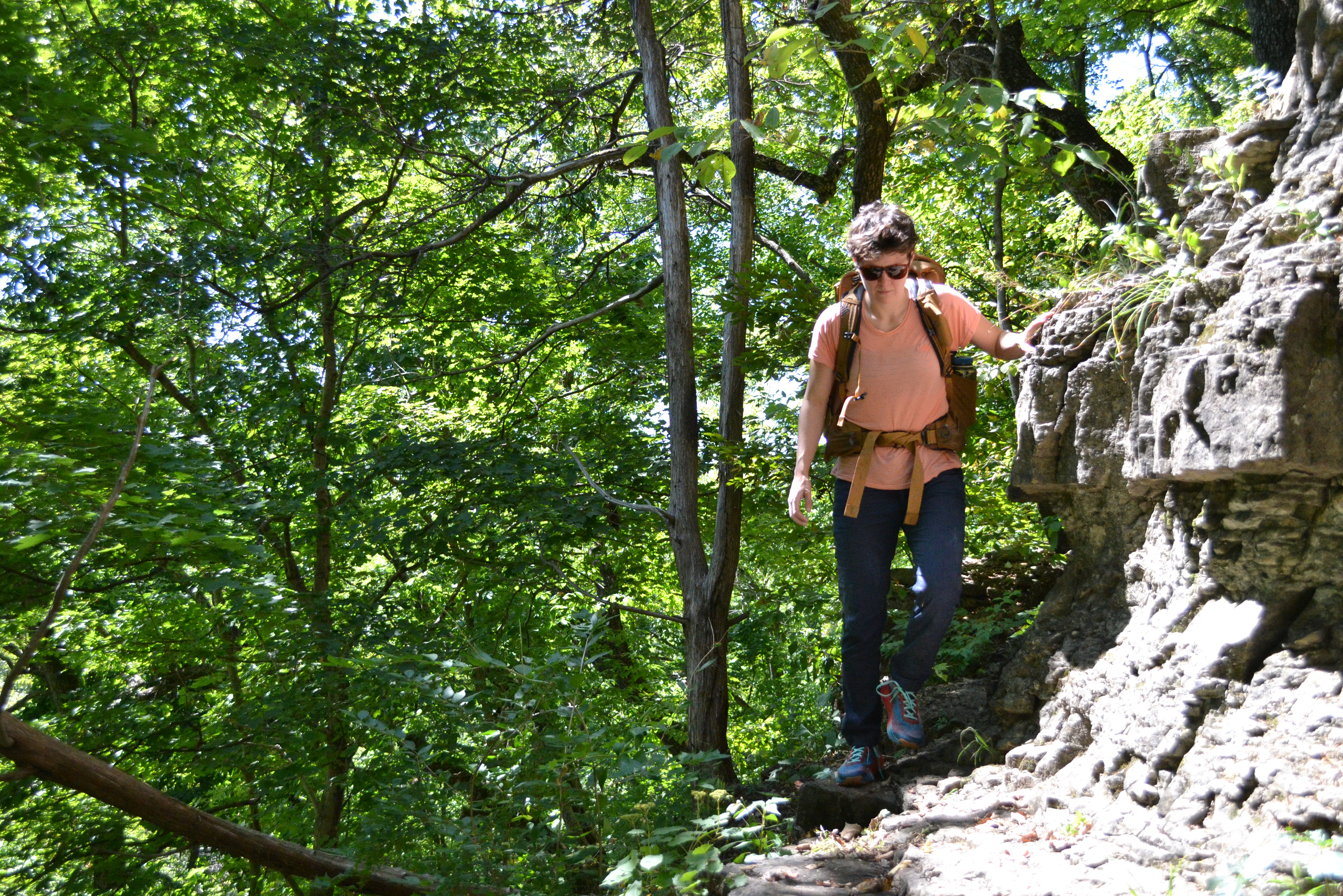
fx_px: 1455
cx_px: 672
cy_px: 448
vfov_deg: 34.2
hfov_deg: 49.6
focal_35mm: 39
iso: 720
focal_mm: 26
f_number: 4.2
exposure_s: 1/500
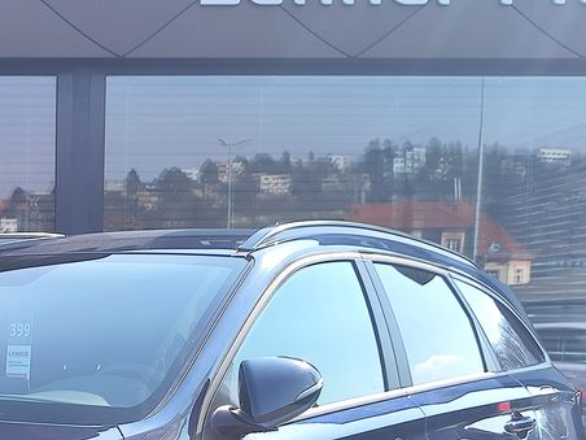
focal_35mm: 61
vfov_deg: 21.7
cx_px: -62
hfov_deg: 28.7
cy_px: 571
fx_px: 1033
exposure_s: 1/370
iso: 50
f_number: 1.69
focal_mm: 7.01
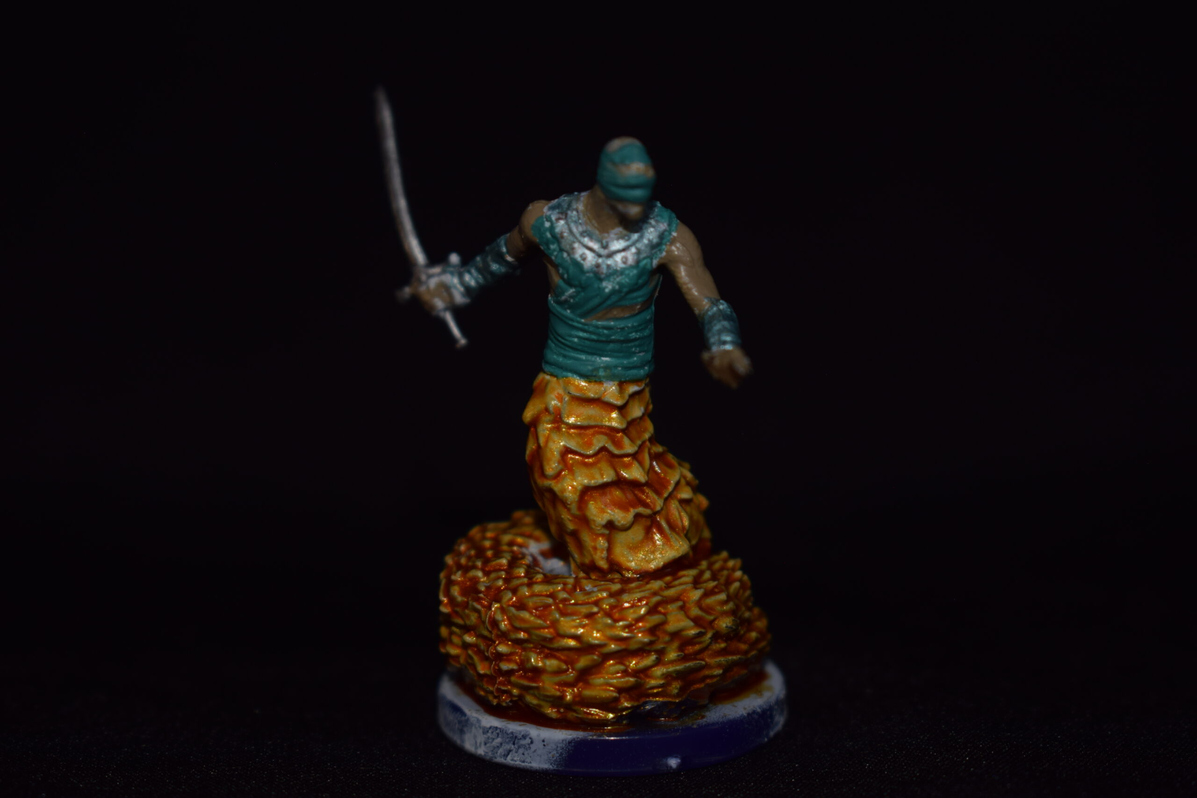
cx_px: 598
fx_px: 2593
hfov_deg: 26.0
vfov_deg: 17.5
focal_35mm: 78
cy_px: 399
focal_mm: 52
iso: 100
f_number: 5.6
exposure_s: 1/30
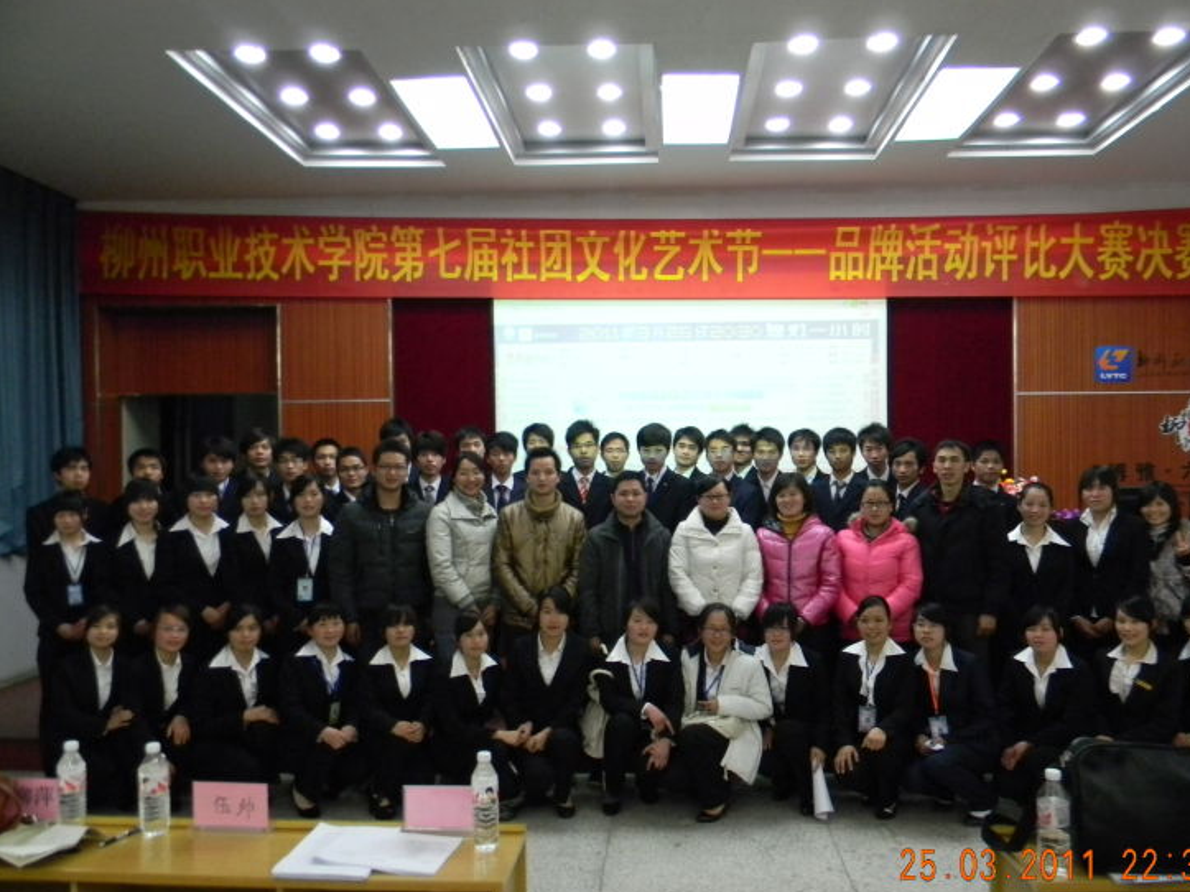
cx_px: 645
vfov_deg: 45.4
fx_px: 1066
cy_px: 474
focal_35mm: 31
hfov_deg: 58.3
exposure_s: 1/22.2
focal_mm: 5
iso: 400
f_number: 3.5
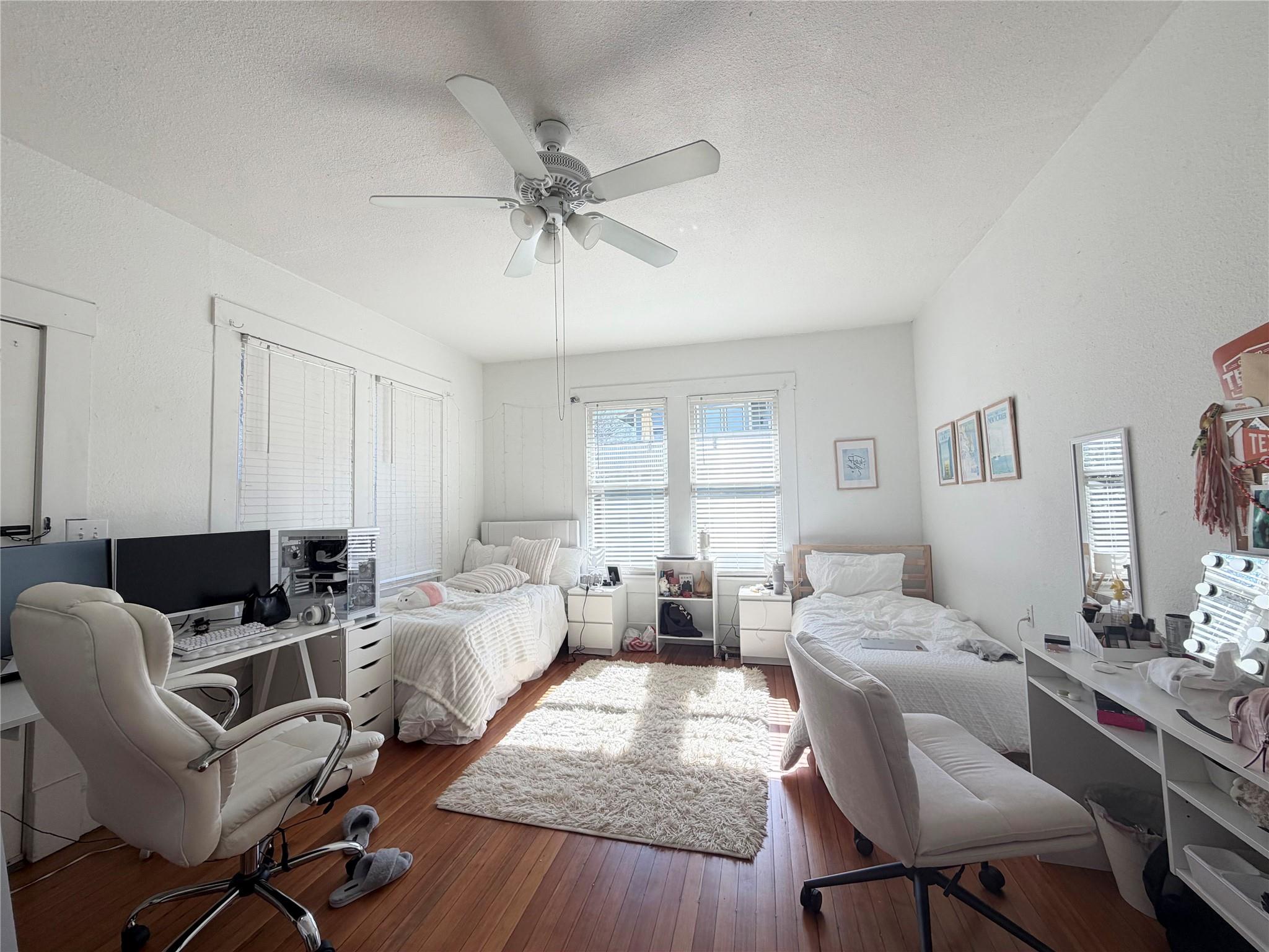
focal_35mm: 14
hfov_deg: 102.1
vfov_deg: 85.7
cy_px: 476
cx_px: 634
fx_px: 513
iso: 50
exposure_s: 1/363
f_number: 2.2
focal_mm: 2.22
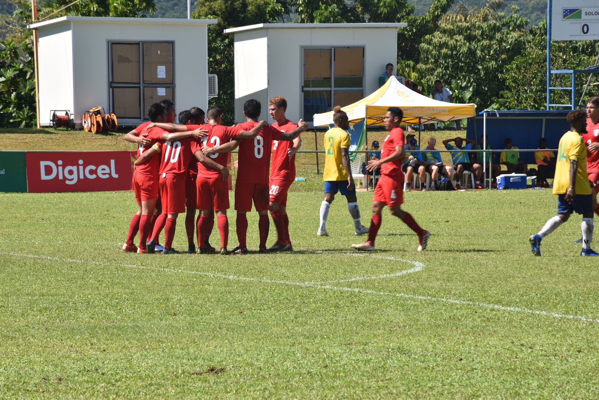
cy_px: 200
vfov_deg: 6.5
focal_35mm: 210
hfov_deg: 9.8
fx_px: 3494
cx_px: 300
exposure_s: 1/100
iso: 100
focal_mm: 140
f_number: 11
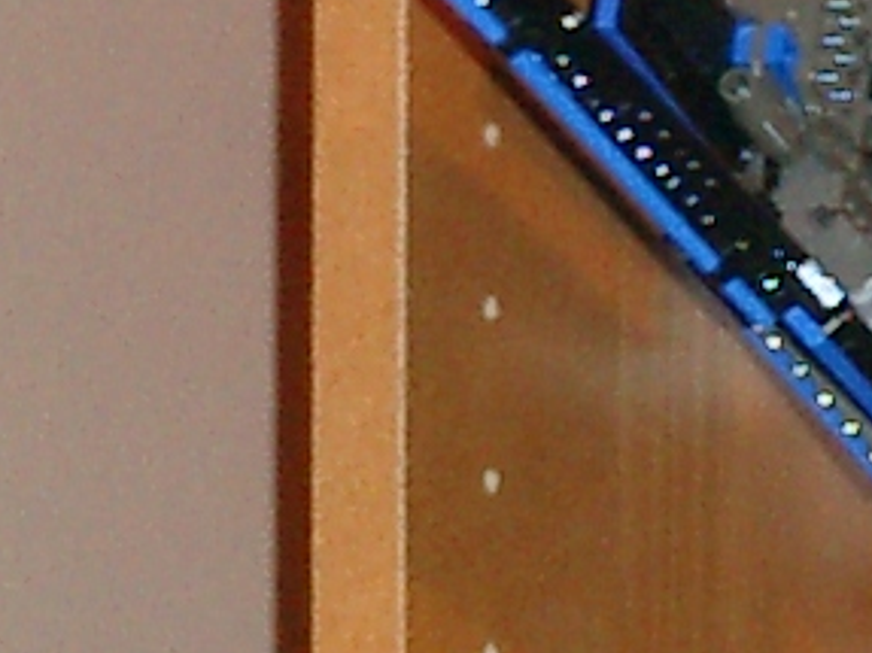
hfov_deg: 9.4
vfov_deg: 7.4
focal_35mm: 201
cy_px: 94
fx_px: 5061
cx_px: 1607
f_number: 3.2
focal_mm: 7.5
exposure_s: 1/30
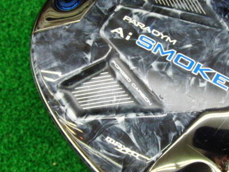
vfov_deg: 25.2
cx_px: 171
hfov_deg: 32.6
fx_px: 384
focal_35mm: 58
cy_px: 92
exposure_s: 1/50
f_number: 3.6
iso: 400
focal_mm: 6.42
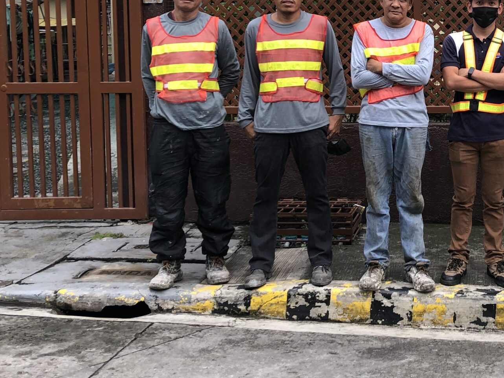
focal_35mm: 56
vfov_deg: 25.8
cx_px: 453
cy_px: 94
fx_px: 815
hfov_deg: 32.6
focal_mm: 4
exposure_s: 1/126
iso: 20
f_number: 1.8
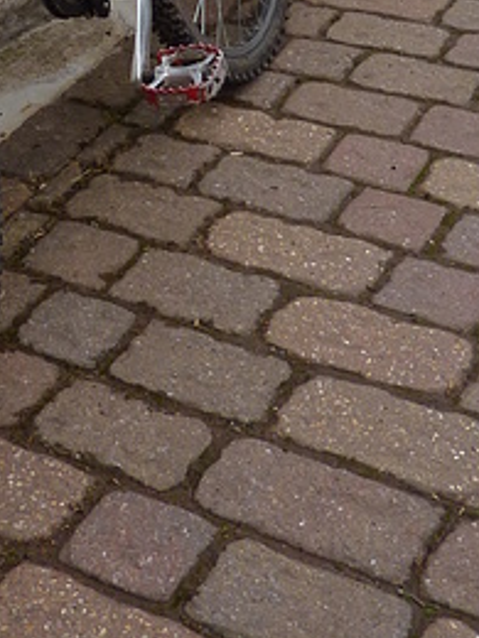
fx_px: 1421
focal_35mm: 77
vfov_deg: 23.0
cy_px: -152
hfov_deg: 18.4
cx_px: -52
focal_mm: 4.1
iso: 80
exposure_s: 1/160
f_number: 4
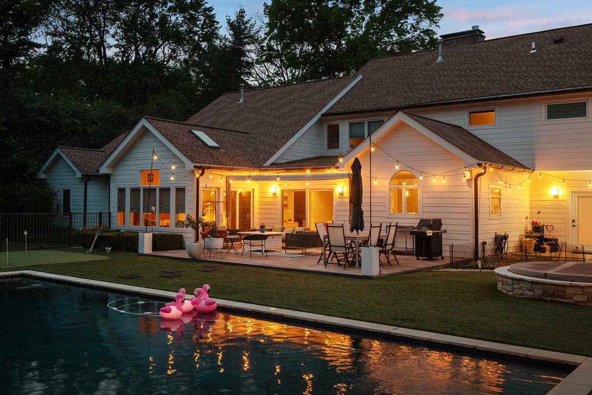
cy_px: 199
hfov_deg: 51.9
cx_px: 292
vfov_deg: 36.0
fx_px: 609
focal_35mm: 37
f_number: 7.1
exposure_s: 1/6
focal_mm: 18
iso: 400
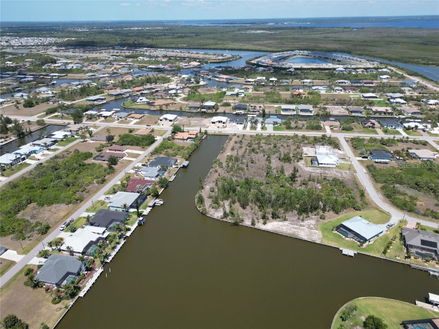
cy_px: 164
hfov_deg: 71.6
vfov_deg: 56.8
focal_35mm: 24
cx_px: 220
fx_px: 304
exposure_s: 1/3000
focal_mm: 6.72
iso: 130
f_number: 1.7
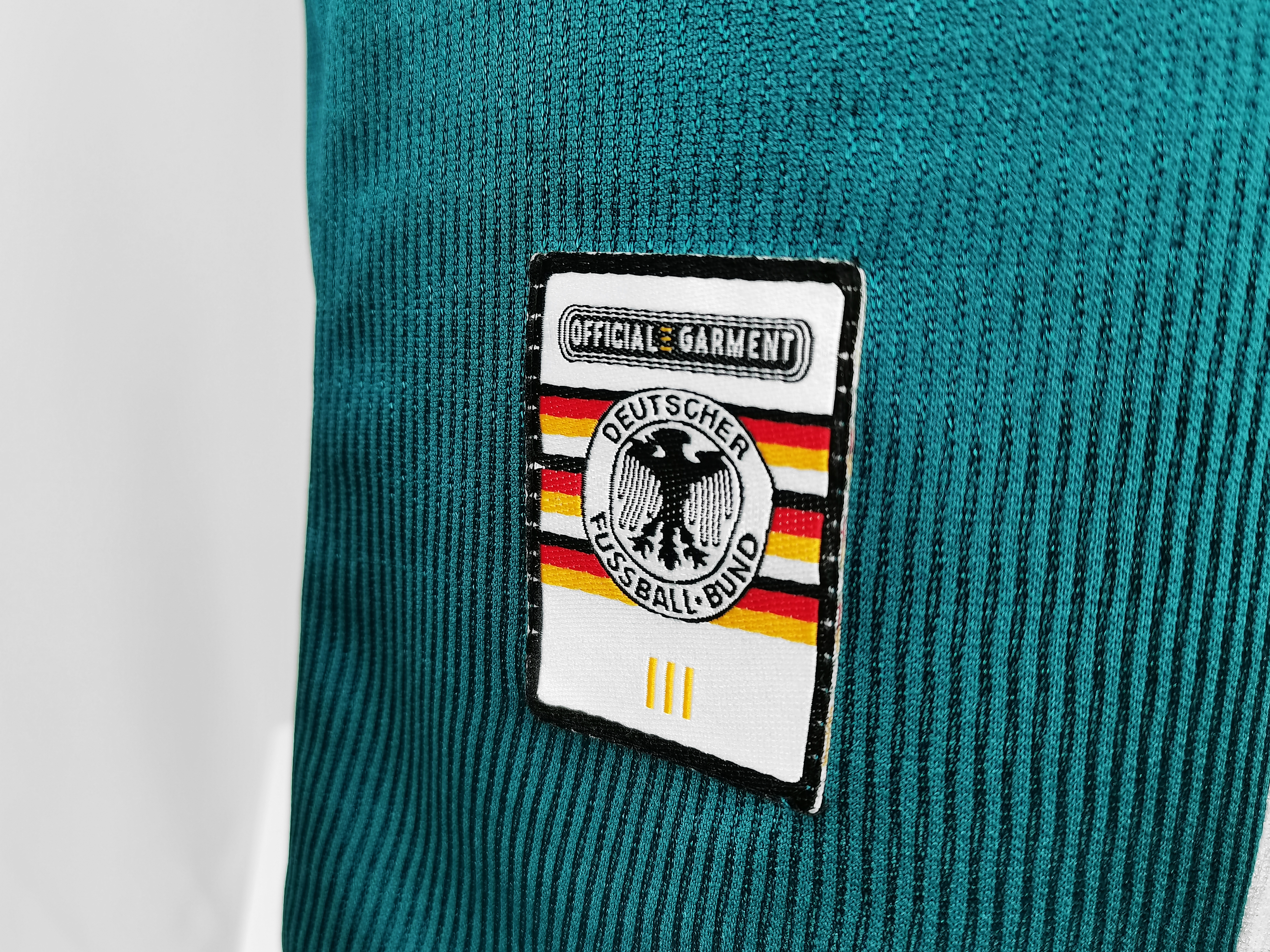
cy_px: 476
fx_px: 1137
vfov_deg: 45.4
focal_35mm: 31
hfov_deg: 58.4
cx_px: 635
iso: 250
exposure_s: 1/50
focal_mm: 5.58
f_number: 1.8
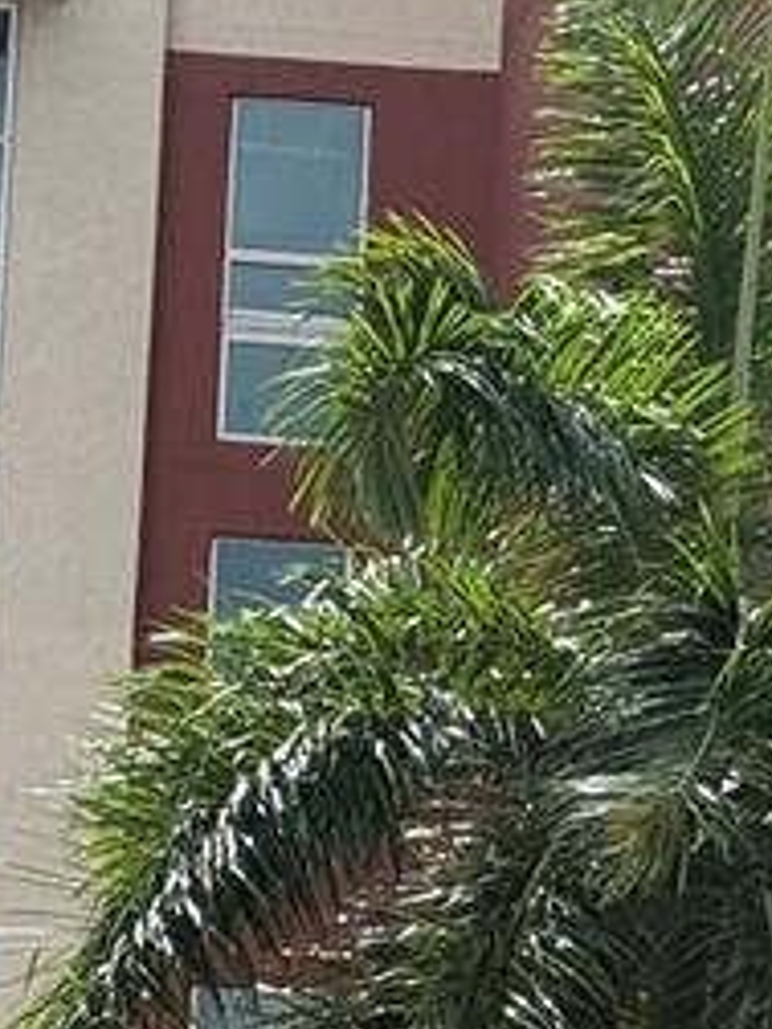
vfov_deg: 8.5
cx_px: -167
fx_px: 6809
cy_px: 1356
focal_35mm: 229
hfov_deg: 6.4
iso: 80
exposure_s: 1/2865
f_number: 1.78
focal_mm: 6.76
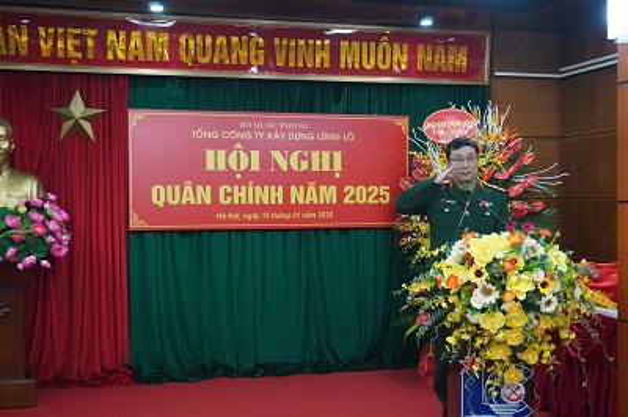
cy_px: 208
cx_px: 314
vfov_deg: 28.9
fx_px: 810
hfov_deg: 42.4
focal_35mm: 46
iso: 5000
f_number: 5
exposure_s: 1/160
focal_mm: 31
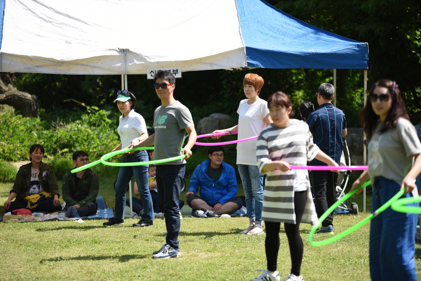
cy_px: 140
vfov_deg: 8.6
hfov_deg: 12.8
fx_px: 1871
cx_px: 210
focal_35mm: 160
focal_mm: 160
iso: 100
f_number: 2.8
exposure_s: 1/800
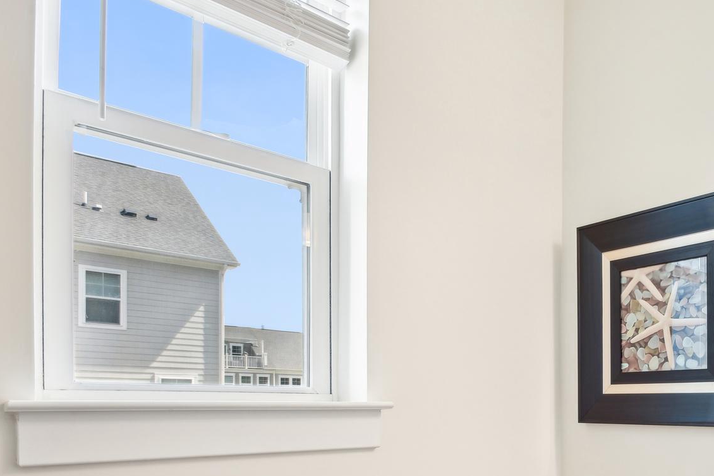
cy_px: 401
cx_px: 615
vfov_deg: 42.3
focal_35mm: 29
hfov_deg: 56.7
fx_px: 575
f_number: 8
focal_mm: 16
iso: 400
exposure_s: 1/25
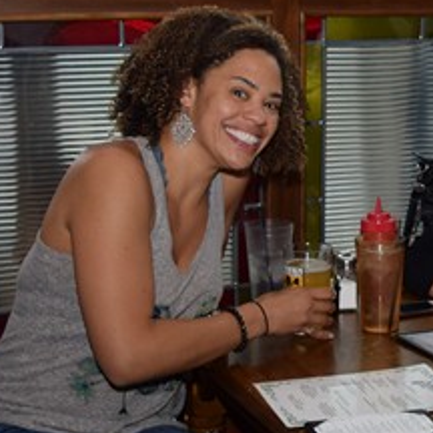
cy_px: 211
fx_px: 920
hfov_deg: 24.9
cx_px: 459
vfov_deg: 26.5
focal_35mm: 65
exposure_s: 1/125
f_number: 3.8
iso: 400
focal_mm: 20
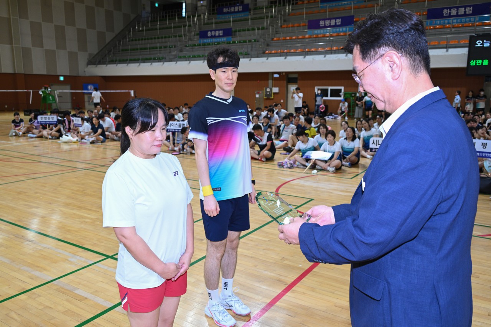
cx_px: 246
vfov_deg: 43.6
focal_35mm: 30
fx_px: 409
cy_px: 164
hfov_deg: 61.9
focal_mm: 30
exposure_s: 1/200
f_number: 5.6
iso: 1000
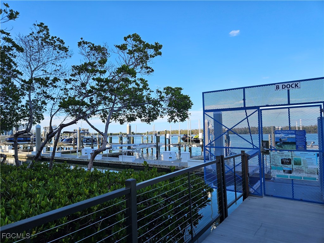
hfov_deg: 73.9
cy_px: 122
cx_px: 162
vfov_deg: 58.9
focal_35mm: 23
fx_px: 215
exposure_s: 1/1000
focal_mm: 5.4
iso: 25
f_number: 1.8
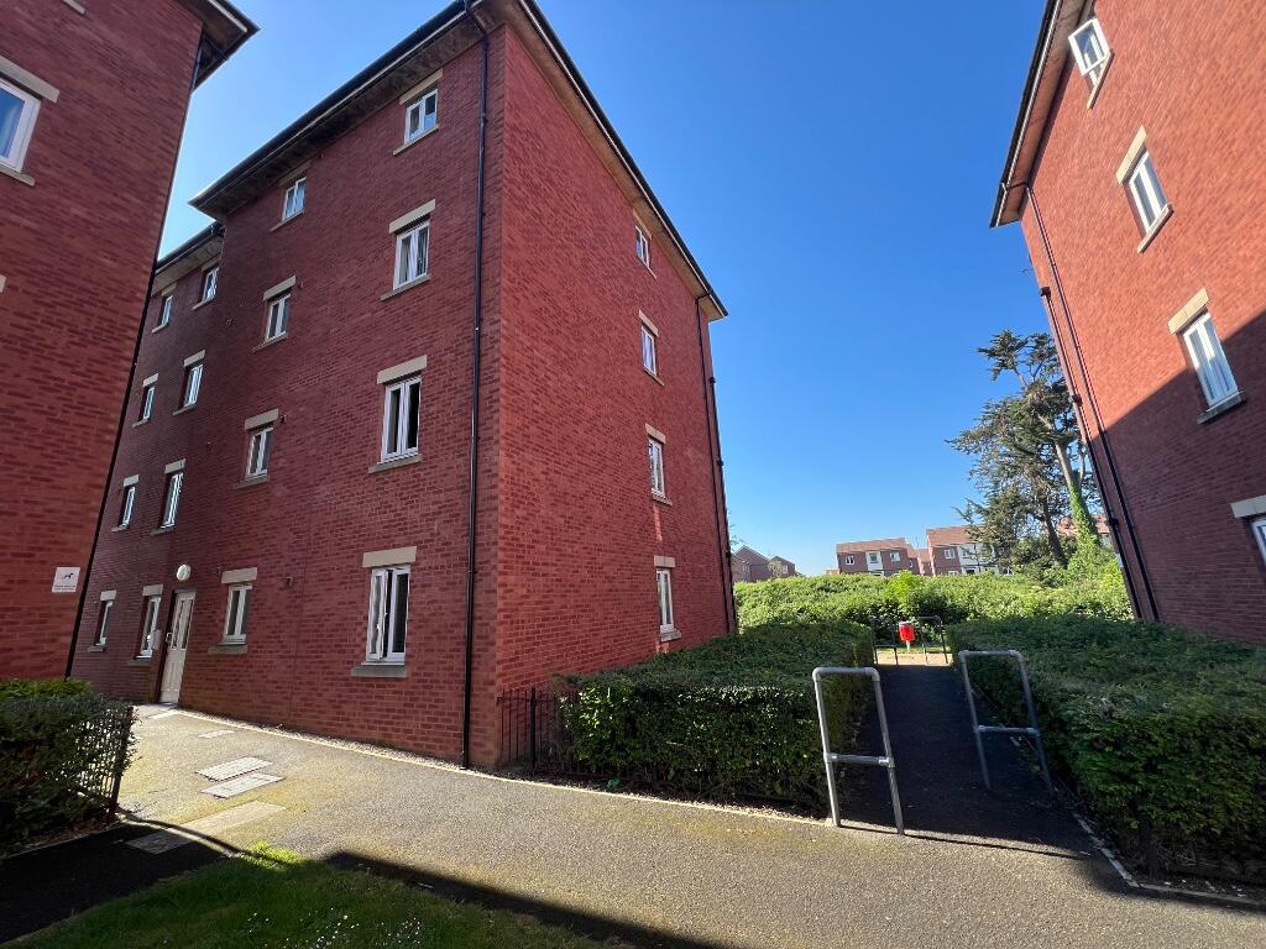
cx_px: 633
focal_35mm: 13
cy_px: 474
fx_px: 475
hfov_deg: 106.2
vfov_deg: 89.9
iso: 32
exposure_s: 1/690
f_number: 1.8
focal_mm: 1.57
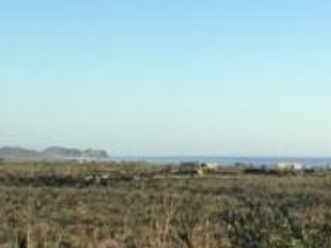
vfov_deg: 11.3
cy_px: 51
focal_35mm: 131
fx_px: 1252
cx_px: 356
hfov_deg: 14.7
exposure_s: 1/712
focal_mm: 4.15
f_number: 2.2
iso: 25
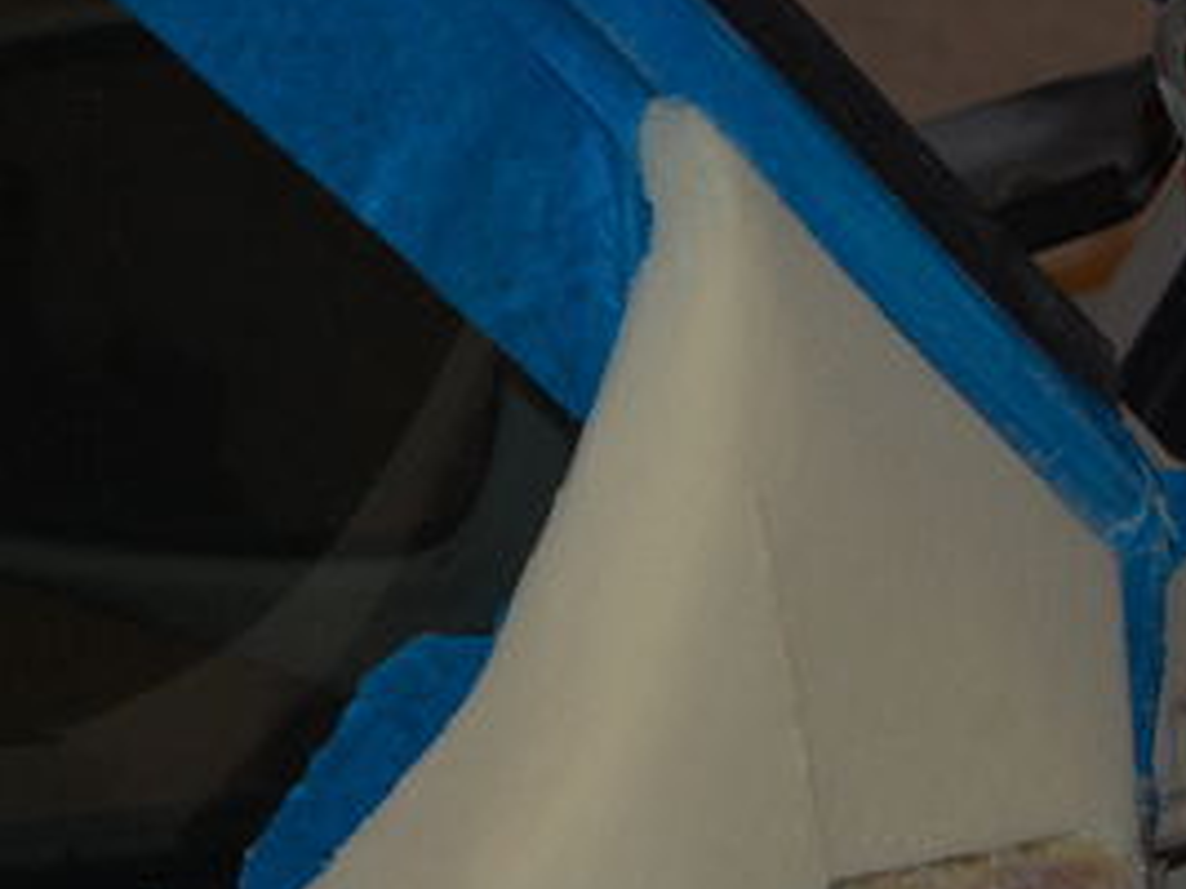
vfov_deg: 10.7
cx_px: 351
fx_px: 4726
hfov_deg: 14.3
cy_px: 569
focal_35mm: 138
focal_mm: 40
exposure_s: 1/60
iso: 400
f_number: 5
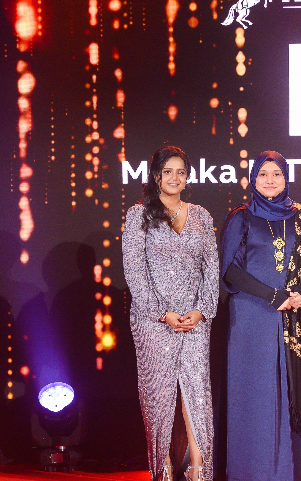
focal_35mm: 135
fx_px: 1772
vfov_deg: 15.5
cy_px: 228
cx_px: 360
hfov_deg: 9.6
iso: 1600
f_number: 4
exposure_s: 1/250
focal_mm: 70
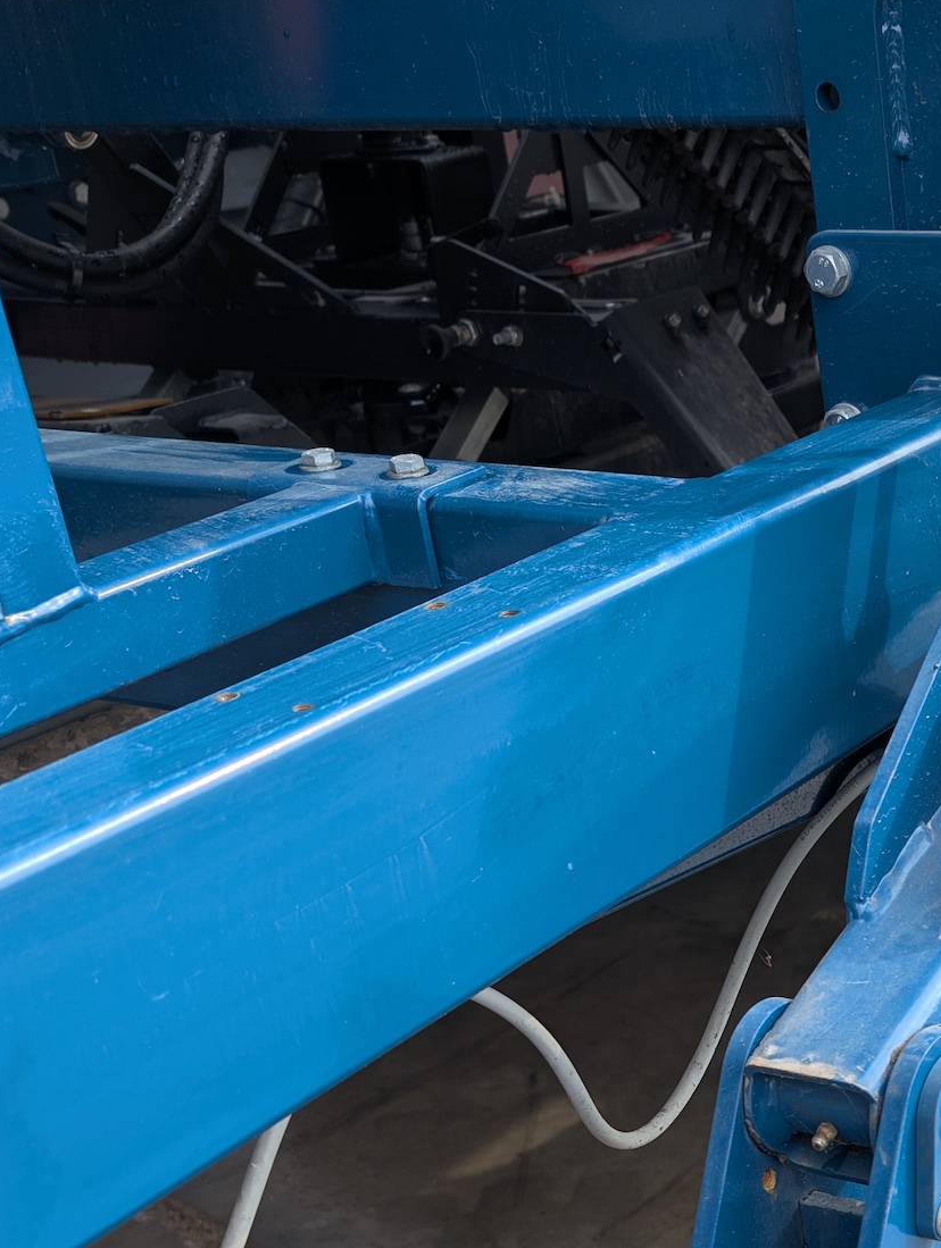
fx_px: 2096
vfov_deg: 31.9
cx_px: 1119
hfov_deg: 23.2
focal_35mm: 58
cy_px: 1066
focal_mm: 6.9
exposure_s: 1/256
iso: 19
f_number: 1.68
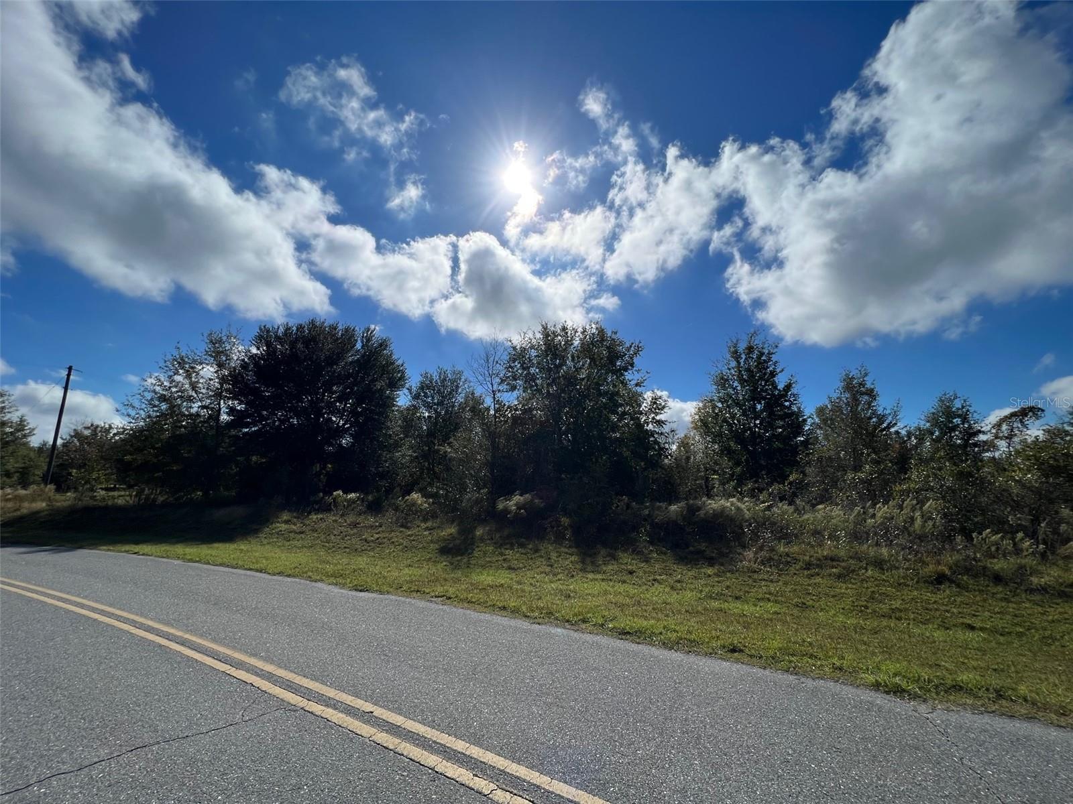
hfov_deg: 106.2
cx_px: 536
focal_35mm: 13
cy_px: 402
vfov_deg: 89.9
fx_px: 403
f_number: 1.8
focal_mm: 1.57
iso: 40
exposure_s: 1/5236
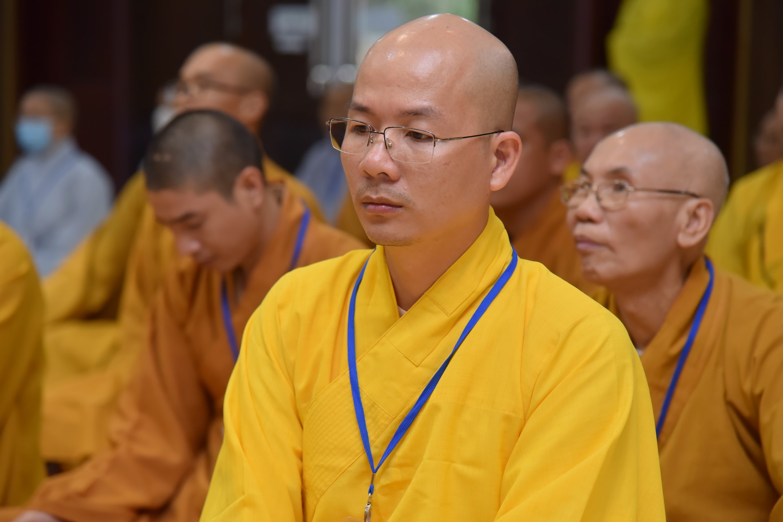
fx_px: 2611
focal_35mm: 120
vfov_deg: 11.4
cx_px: 392
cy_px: 261
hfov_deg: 17.1
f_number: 4.5
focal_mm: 120
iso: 1000
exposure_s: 1/125
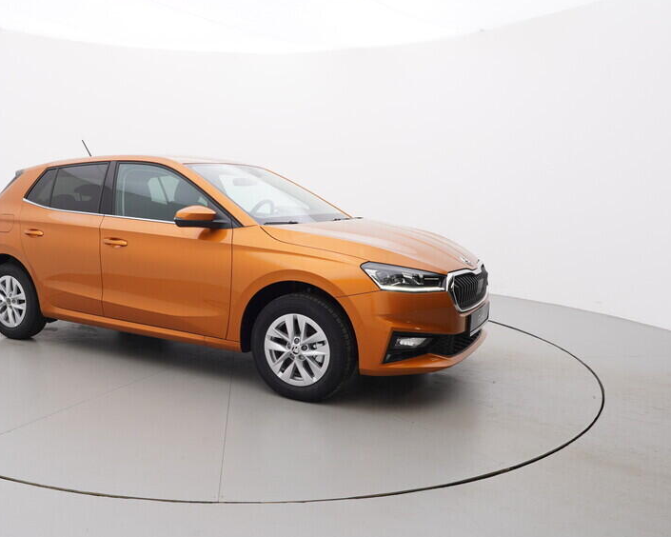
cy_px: 283
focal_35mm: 31
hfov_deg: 56.7
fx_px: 609
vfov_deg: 47.5
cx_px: 234
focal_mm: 15
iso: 200
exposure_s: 1/80
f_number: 5
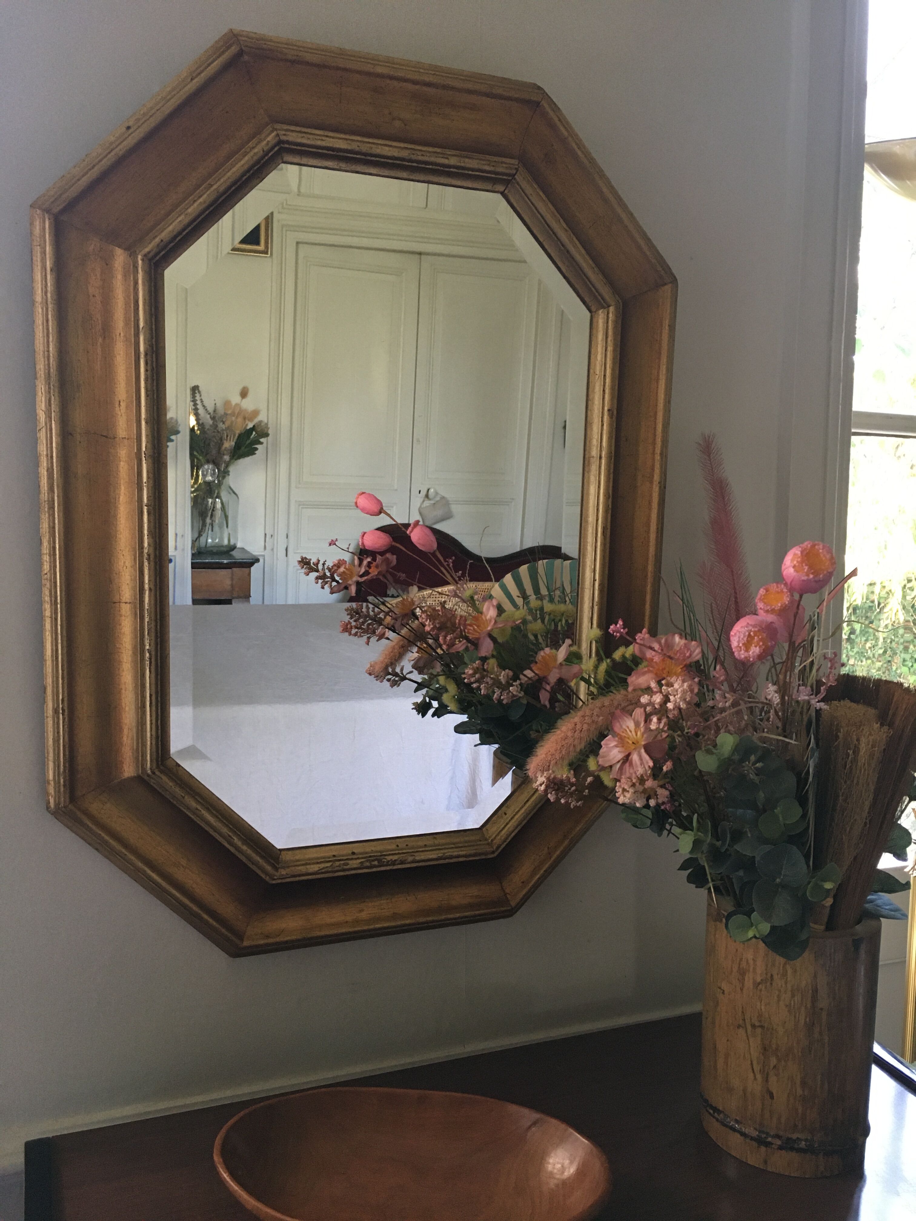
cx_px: 458
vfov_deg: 61.7
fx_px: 1023
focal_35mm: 29
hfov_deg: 48.2
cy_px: 610
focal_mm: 4.15
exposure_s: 1/30
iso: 125
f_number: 2.2
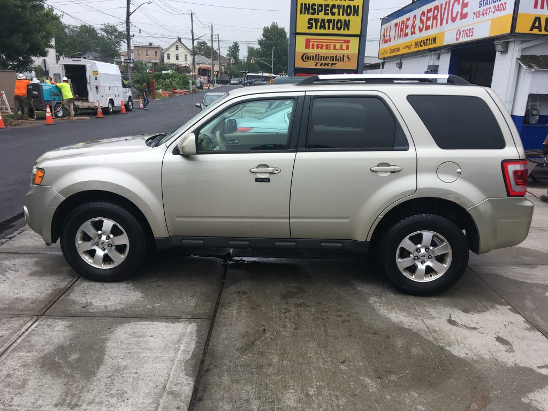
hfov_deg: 61.7
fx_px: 459
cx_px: 274
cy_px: 206
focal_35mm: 29
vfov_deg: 48.2
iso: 25
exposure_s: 1/845
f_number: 2.2
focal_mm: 4.15
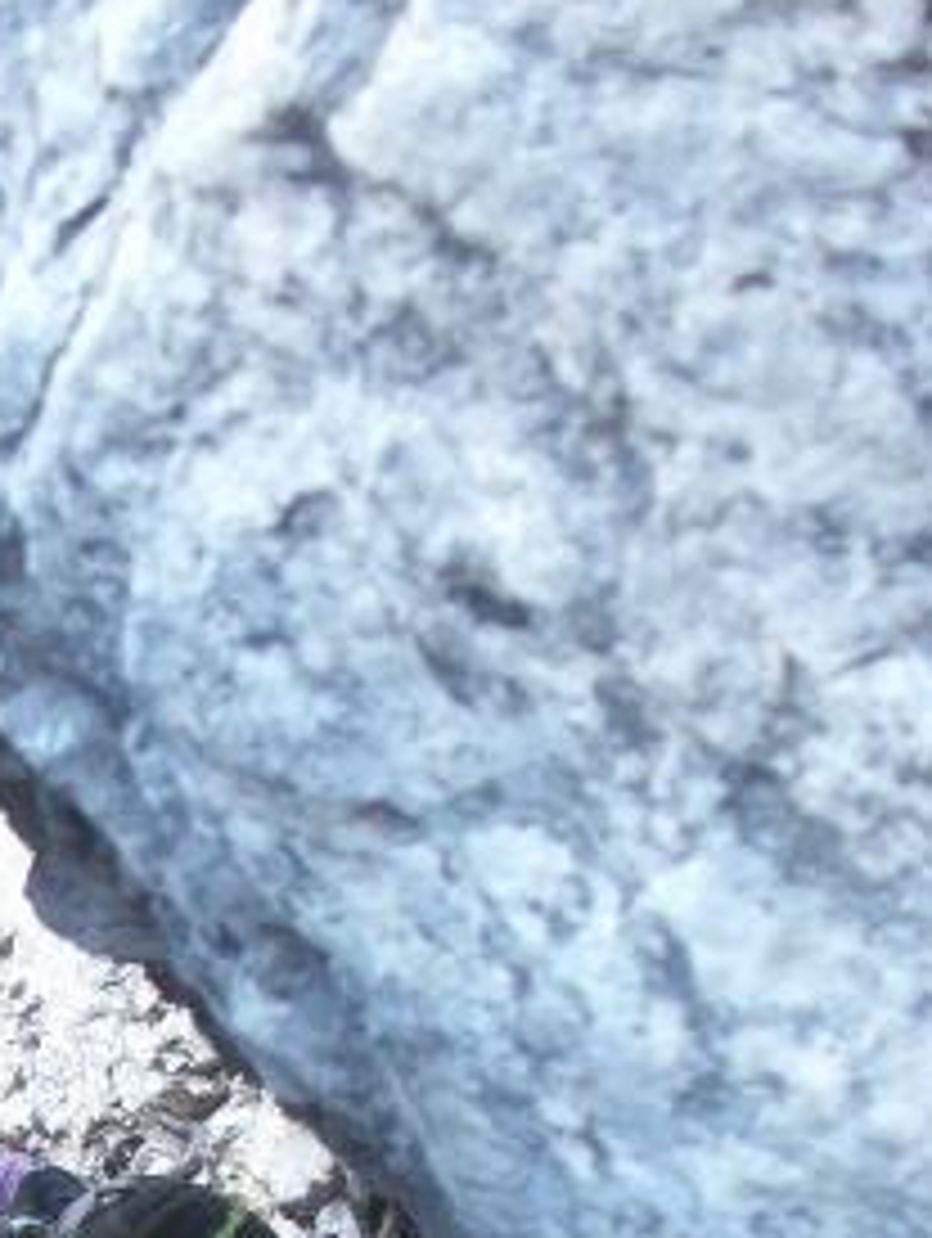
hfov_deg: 16.8
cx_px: -50
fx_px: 3080
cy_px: 1355
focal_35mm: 86
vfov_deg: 21.6
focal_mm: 7.7
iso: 125
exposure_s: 1/40
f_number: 3.5
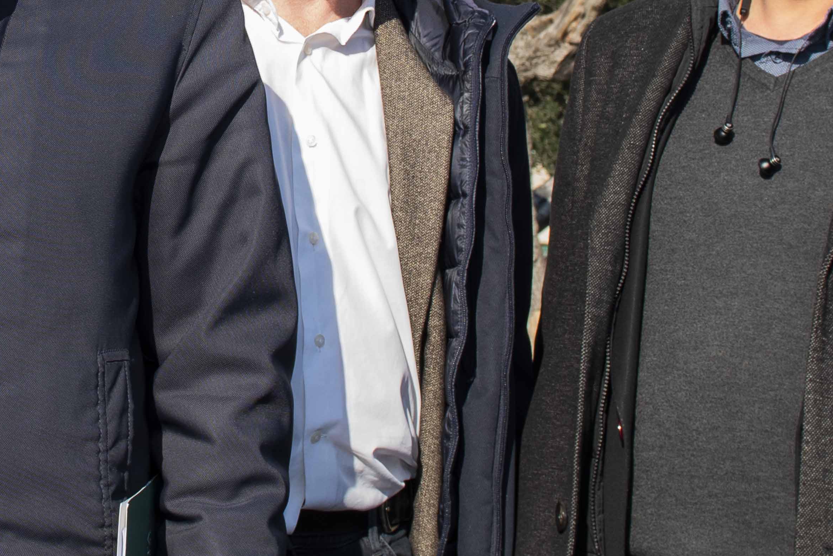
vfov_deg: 16.8
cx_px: -44
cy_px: -236
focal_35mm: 75
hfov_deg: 25.4
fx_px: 1736
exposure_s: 1/250
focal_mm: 24
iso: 160
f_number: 6.3
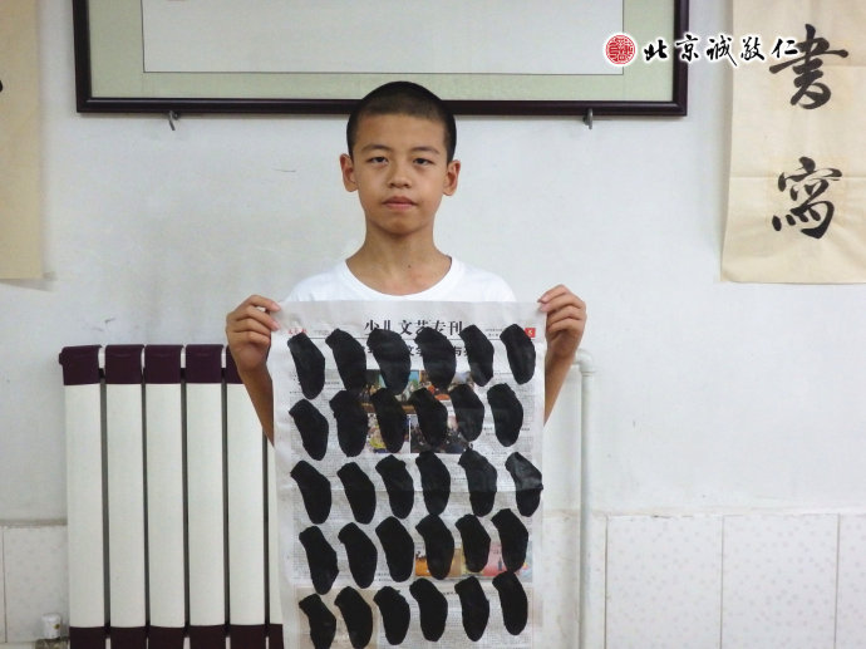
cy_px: 324
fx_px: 1225
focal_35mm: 49
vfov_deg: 29.7
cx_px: 433
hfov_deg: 38.9
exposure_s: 1/80
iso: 800
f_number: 4
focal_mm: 8.9
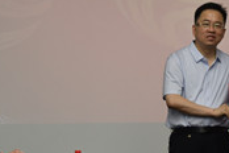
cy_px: 59
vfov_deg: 4.6
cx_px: 204
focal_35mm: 302
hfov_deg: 6.8
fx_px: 1921
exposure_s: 1/80
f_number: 5
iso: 800
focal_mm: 70
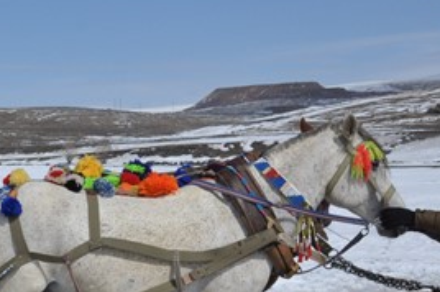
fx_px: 1245
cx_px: -87
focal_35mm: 102
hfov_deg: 18.9
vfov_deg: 13.3
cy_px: 256
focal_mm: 28
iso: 400
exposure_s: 1/1000
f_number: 16
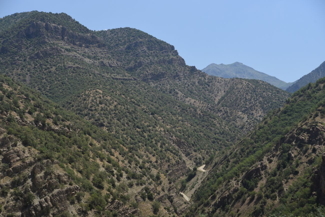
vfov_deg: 27.0
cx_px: 162
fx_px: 451
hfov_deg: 39.6
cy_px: 108
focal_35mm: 50
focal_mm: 50
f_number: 7.1
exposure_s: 1/500
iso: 100
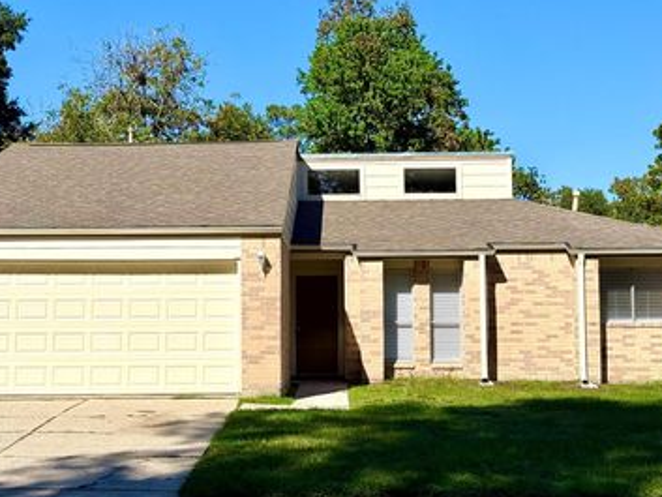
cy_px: 222
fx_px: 1301
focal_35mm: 68
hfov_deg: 28.5
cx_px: 319
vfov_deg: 21.6
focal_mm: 6.76
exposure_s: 1/9901
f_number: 1.78
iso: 64
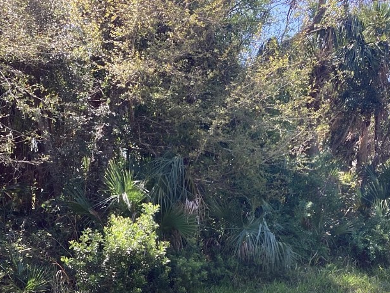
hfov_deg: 36.6
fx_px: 586
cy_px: 225
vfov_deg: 27.6
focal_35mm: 52
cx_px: 243
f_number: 2.4
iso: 25
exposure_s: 1/195
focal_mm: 3.3
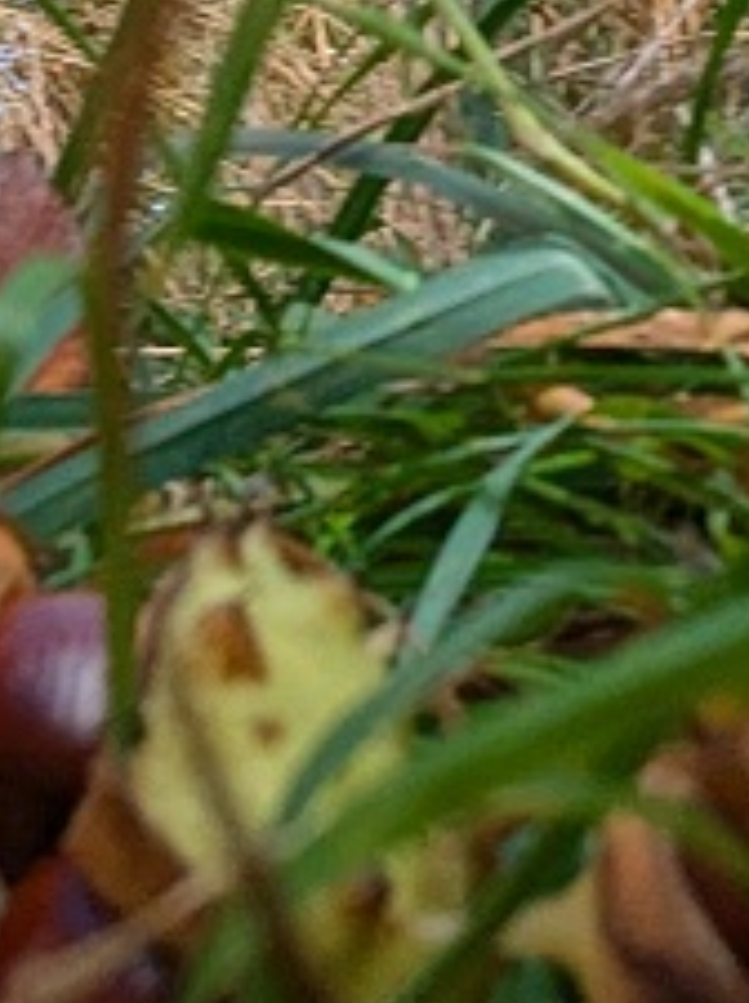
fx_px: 2749
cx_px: 321
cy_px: -283
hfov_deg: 15.5
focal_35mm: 95
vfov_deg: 19.2
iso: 52
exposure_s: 1/531
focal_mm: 2.35
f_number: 2.2
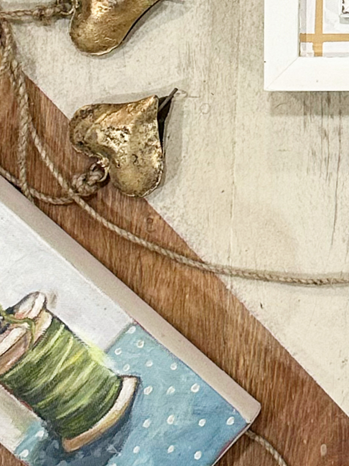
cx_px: 505
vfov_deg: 22.4
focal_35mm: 78
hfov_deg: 17.2
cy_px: -139
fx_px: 1049
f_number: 1.78
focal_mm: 6.86
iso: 125
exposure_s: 1/60
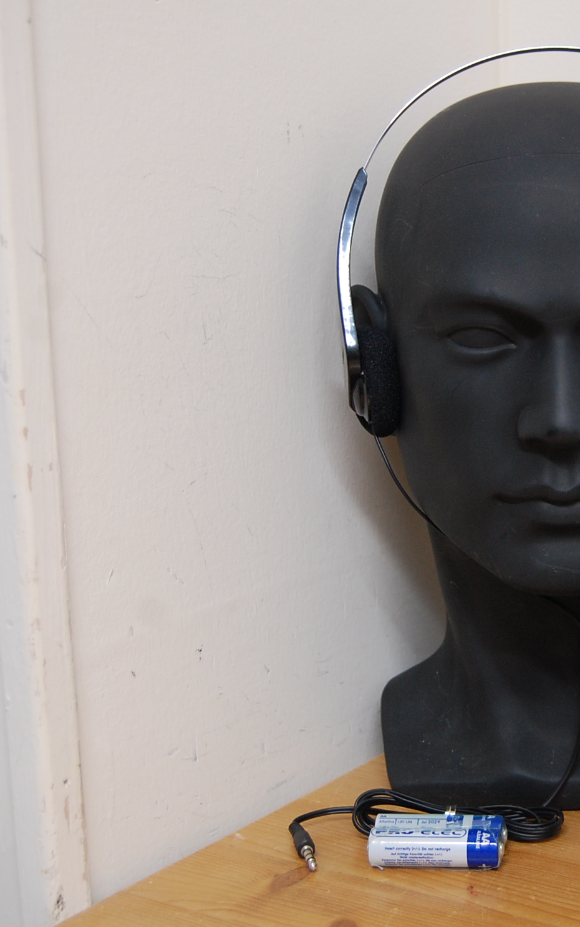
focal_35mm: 72
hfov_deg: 17.7
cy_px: 464
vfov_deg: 28.7
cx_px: 586
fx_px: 1814
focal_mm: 31
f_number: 4.5
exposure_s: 1/30
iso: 560
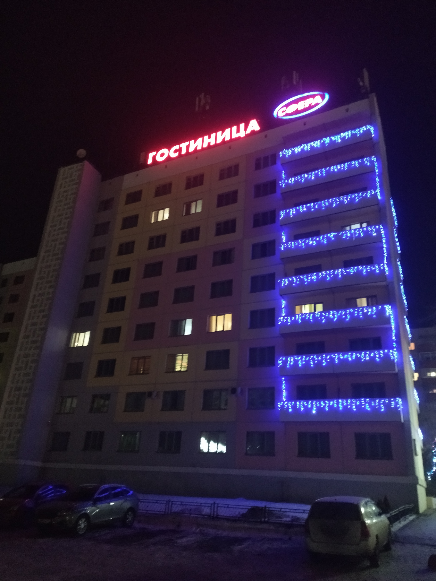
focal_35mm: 27
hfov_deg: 51.4
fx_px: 453
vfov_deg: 65.3
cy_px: 290
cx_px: 218
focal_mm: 4.74
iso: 1309
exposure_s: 1/17
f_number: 1.79
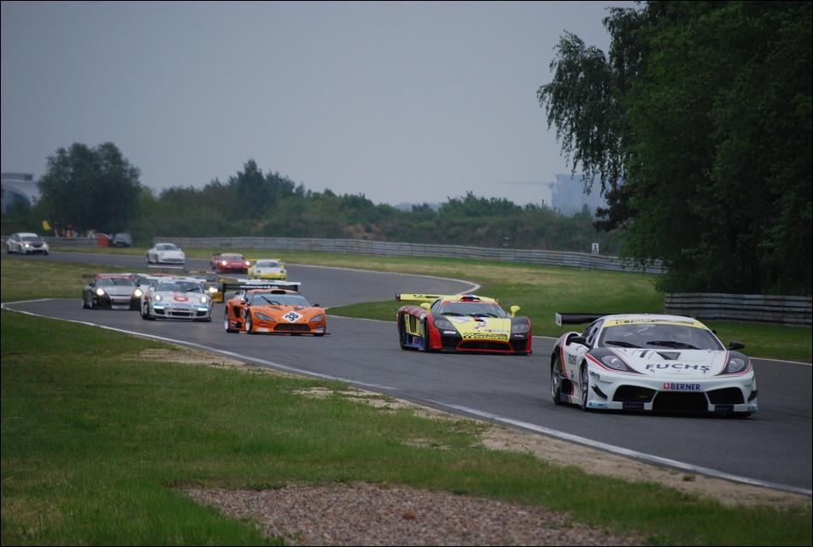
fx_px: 6113
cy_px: 274
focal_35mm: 270
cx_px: 406
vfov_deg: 5.1
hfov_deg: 7.6
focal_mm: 180
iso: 200
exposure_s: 1/640
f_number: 5.6
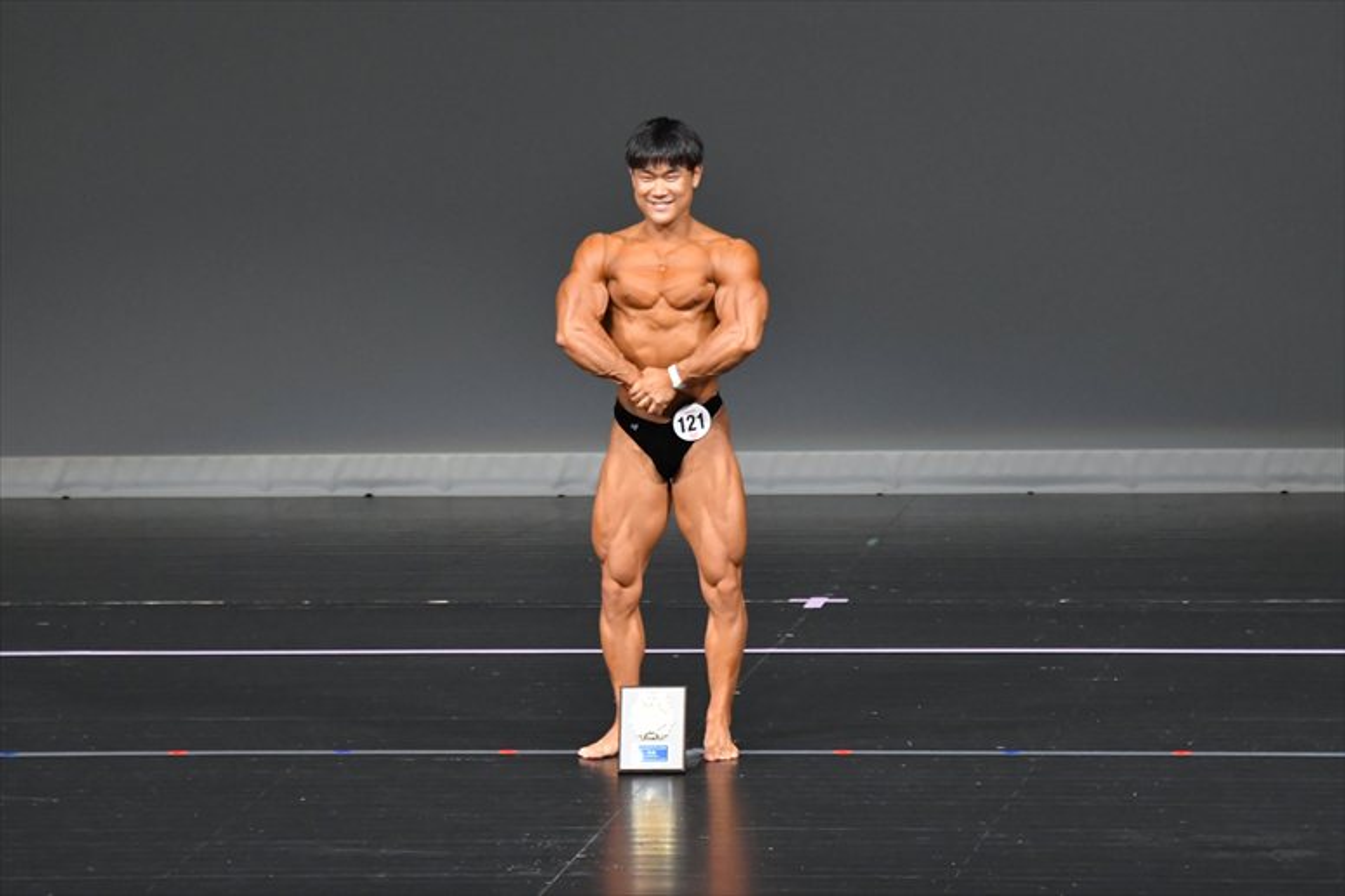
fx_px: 11203
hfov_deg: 6.9
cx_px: 672
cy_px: 448
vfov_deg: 4.6
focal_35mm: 300
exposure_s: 1/400
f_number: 5.6
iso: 5000
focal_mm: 200
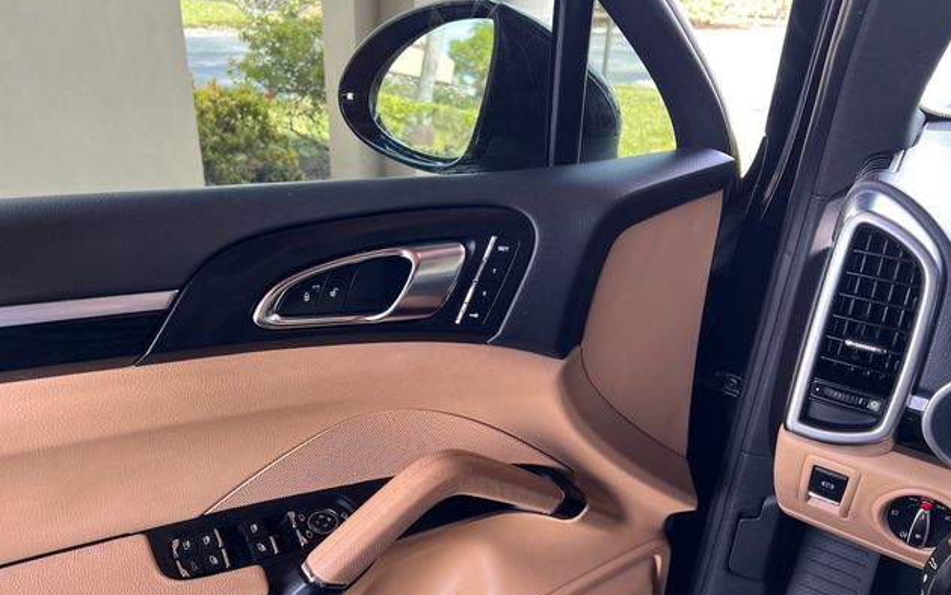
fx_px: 726
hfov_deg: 66.5
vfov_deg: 44.5
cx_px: 482
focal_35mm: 28
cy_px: 326
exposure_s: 1/121
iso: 125
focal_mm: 5.7
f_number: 1.5
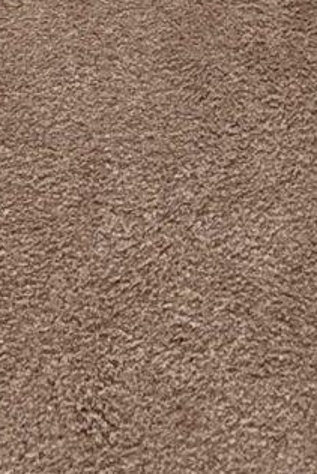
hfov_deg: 12.9
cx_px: 54
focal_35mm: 106
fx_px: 1398
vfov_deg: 10.8
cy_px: -1020
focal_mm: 2.22
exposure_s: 1/120
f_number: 2.2
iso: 200
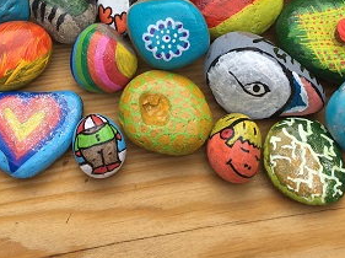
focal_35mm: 62
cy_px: -14
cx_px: 188
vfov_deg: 22.5
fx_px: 617
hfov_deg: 31.2
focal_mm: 4.15
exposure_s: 1/434
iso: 25
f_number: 2.2
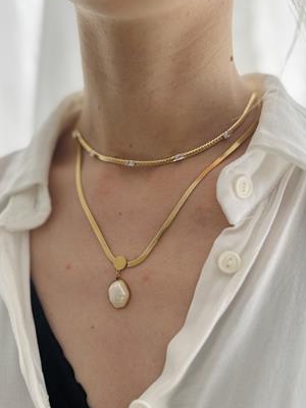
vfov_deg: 56.8
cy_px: 215
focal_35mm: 32
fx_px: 377
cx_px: 155
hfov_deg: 44.2
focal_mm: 6.86
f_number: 1.78
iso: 80
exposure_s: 1/295
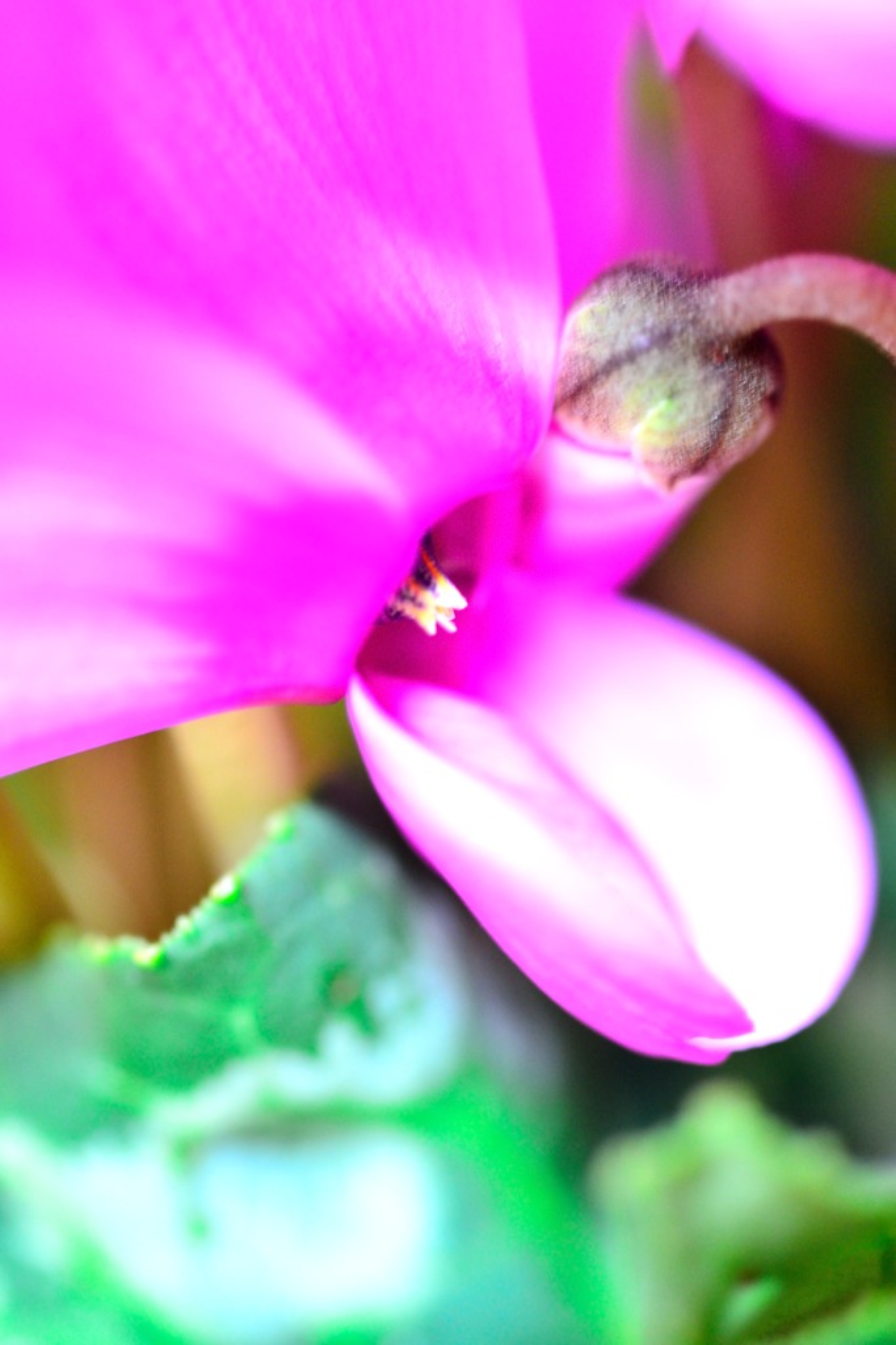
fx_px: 2612
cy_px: 672
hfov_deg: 19.5
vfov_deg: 28.8
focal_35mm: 70
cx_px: 448
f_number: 4
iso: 2500
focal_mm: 70
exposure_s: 1/13
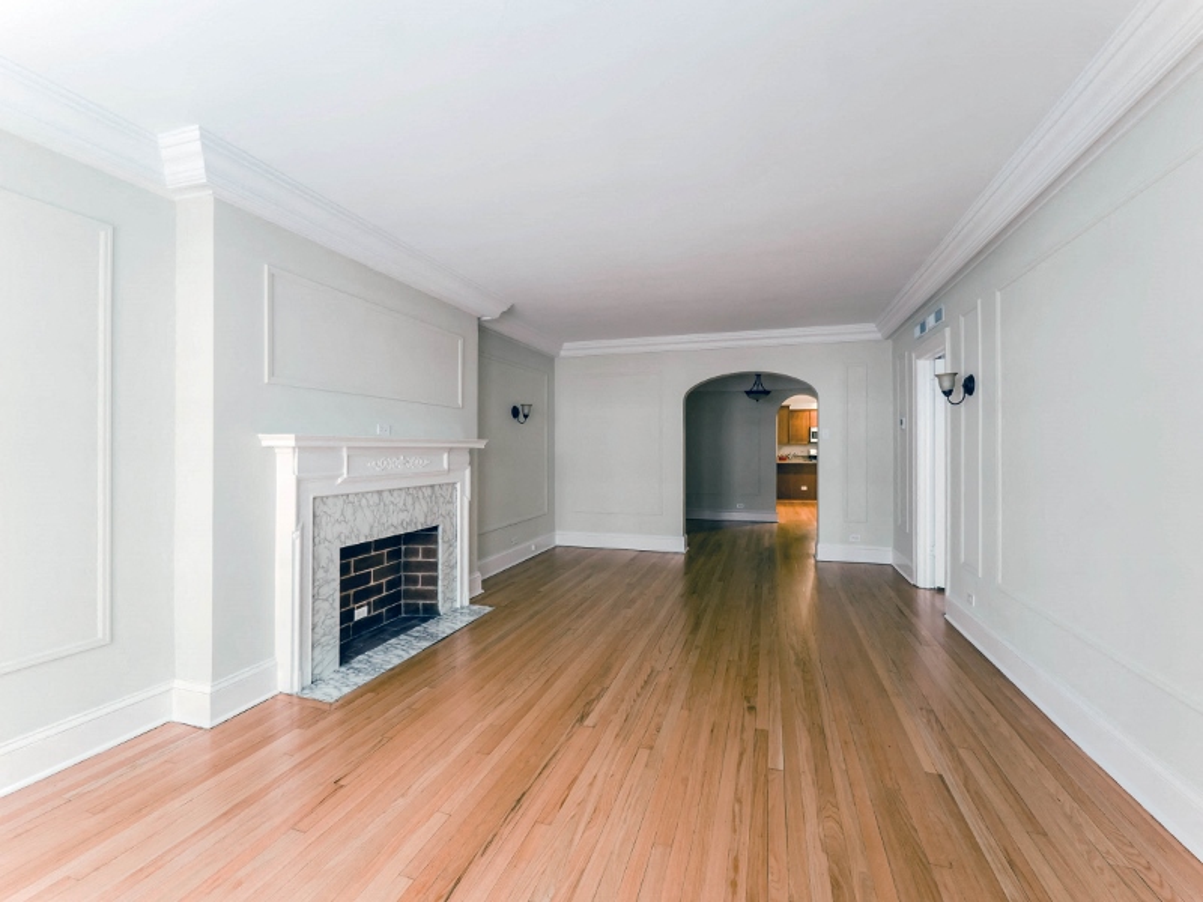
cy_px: 451
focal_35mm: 14
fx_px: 487
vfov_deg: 85.7
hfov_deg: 102.1
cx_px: 602
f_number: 9
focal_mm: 7
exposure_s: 1.3
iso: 200
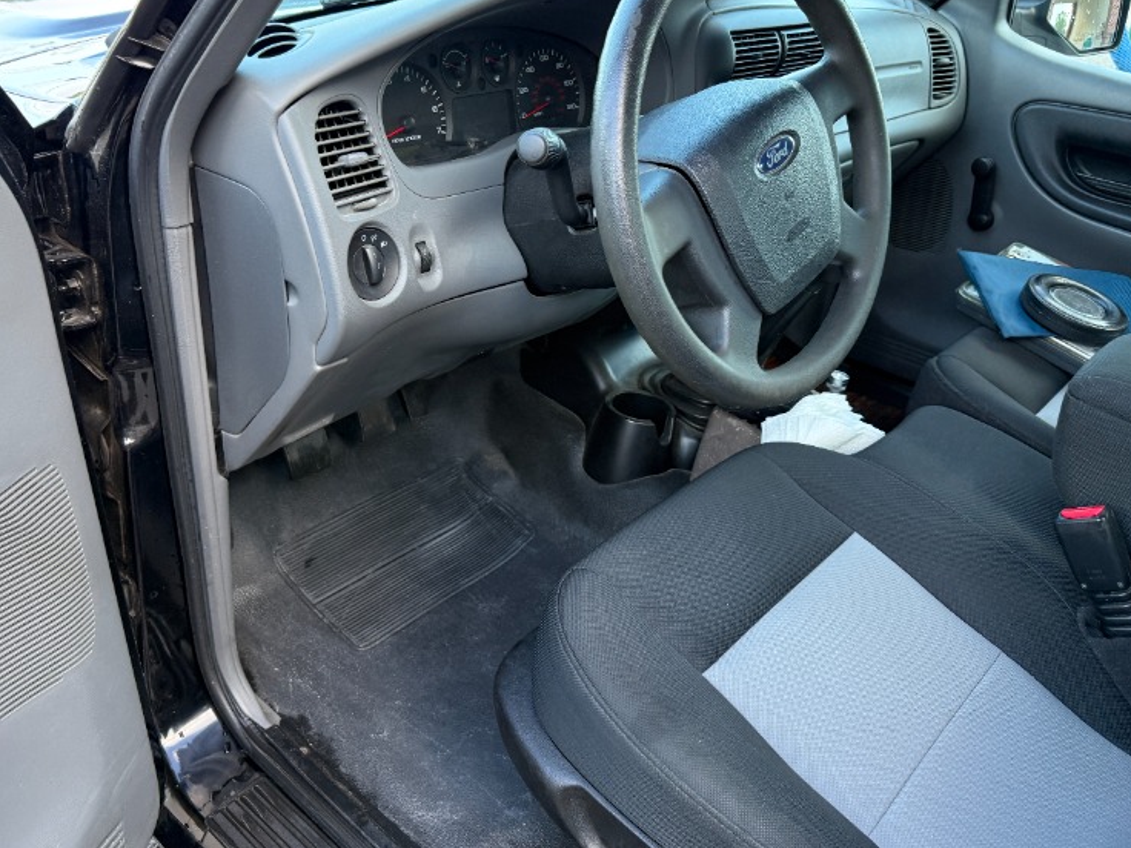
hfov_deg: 59.9
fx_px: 980
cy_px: 395
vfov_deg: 46.8
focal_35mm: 30
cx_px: 533
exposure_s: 1/63
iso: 200
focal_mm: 6.76
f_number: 1.78
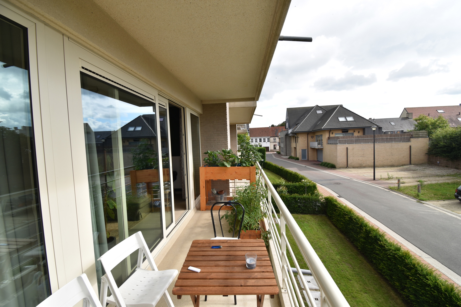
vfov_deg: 77.3
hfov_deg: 100.4
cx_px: 230
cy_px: 154
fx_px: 192
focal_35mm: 15
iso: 100
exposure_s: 1/160
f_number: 6.3
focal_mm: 10
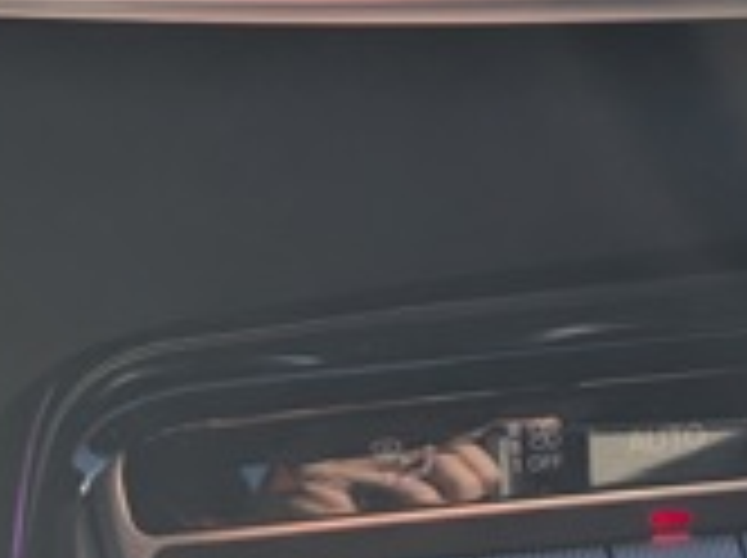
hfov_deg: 16.0
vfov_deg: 11.7
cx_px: 1012
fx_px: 2500
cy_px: -468
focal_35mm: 116
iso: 19
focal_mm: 6.9
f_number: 1.68
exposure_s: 1/401
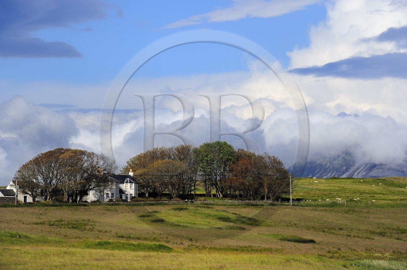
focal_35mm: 200
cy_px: 135
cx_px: 204
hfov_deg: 10.3
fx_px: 2259
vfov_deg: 6.9
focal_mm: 200
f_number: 13
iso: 200
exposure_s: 1/320
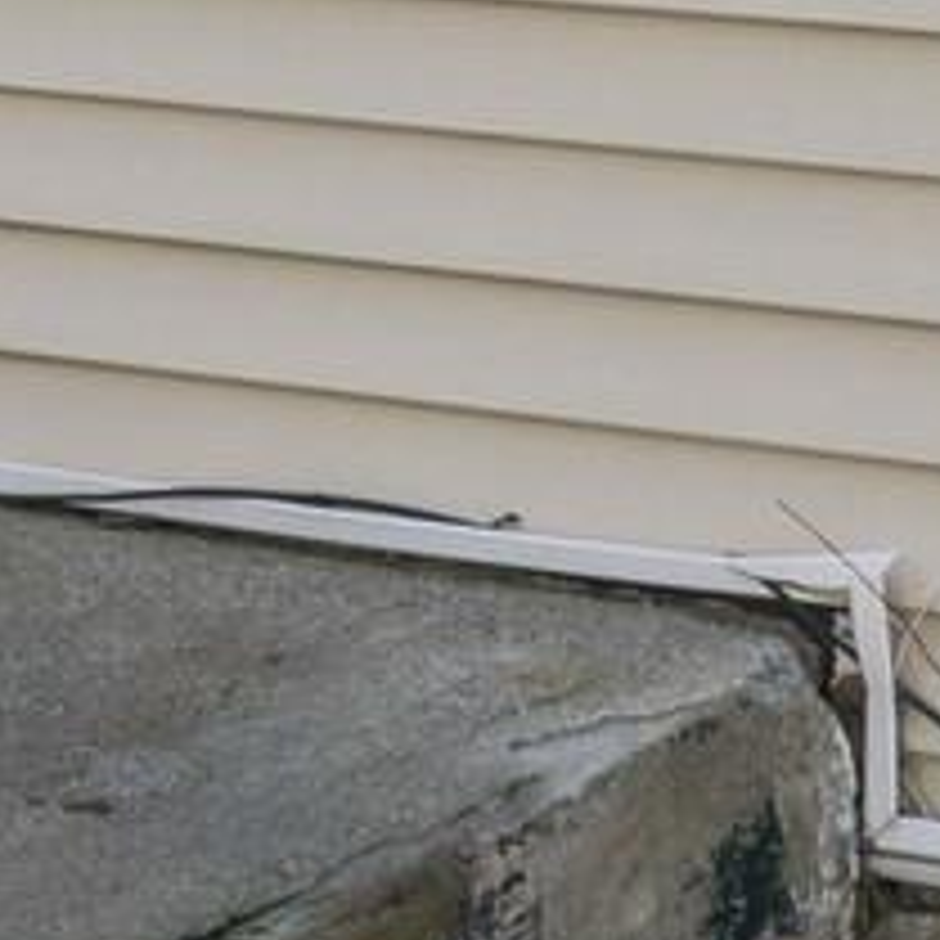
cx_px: -333
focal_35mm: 195
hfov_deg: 8.8
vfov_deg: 8.3
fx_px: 5991
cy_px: -1181
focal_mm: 24
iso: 200
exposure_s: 1/200
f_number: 8
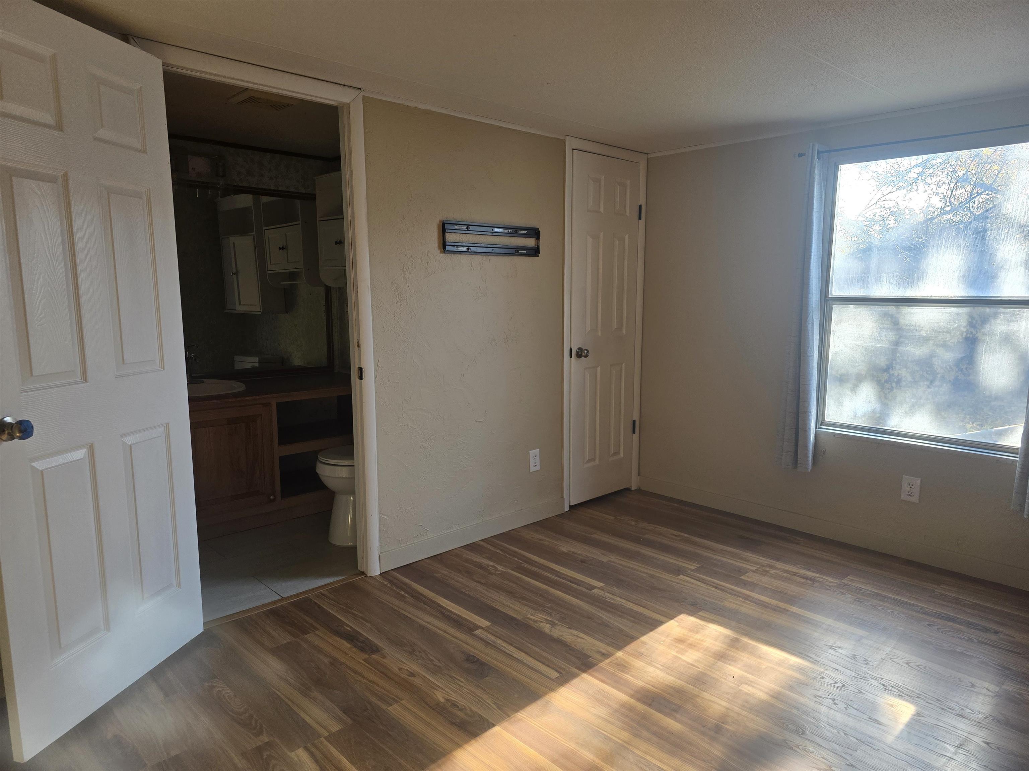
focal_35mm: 23
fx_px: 684
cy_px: 386
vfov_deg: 58.9
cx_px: 514
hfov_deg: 73.9
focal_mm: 6.3
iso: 100
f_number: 1.7
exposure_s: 1/180
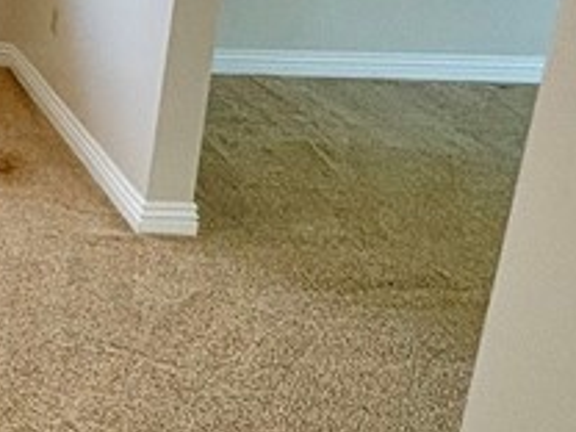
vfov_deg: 20.9
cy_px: 42
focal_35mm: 69
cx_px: -440
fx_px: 1148
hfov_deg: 20.5
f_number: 2.2
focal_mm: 2.22
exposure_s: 1/120
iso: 200
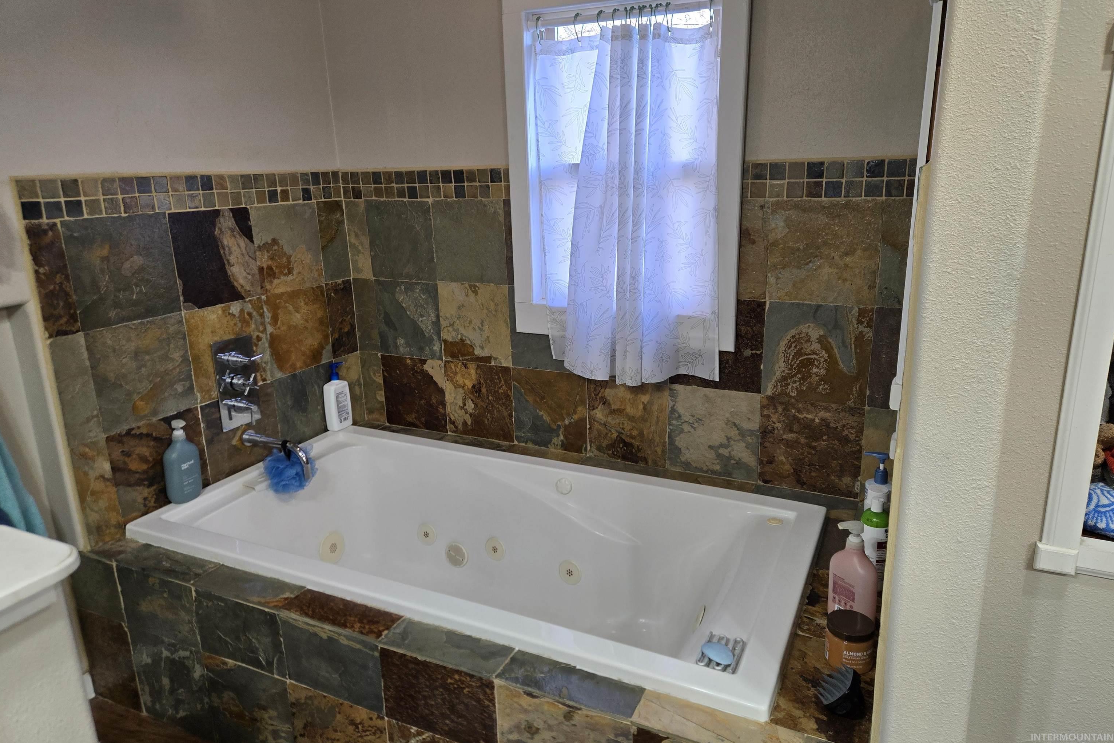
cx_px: 556
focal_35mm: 24
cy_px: 356
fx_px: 743
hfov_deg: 73.7
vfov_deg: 53.1
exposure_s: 1/120
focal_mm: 5.4
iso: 100
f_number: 1.8
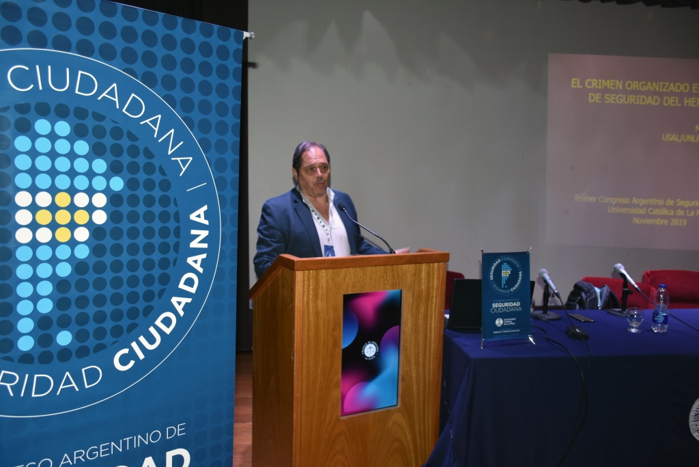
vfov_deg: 43.6
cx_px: 350
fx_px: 583
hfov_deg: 61.9
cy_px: 234
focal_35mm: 30
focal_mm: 20
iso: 400
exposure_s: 1/60
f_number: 4
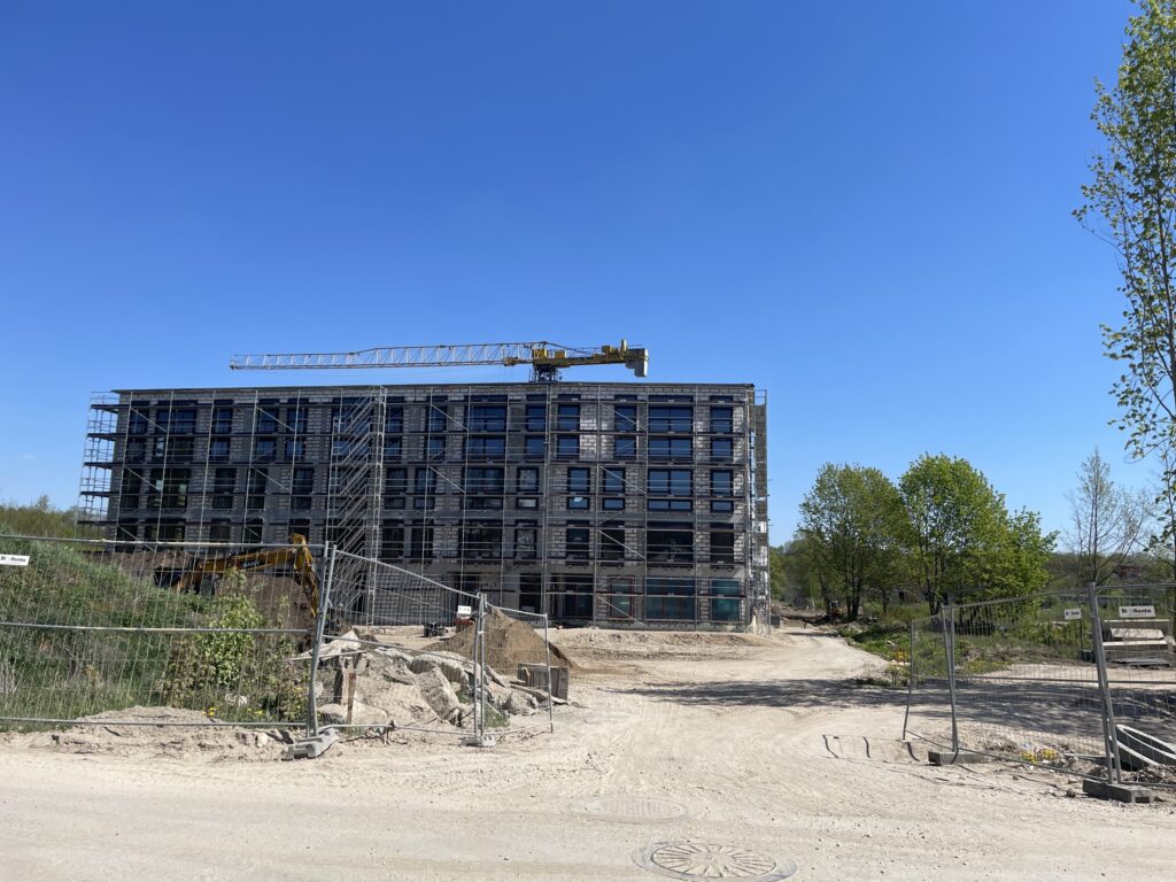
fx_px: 883
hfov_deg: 67.3
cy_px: 441
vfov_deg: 53.1
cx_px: 588
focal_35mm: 26
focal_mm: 4.2
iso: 32
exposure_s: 1/4132
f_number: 1.6
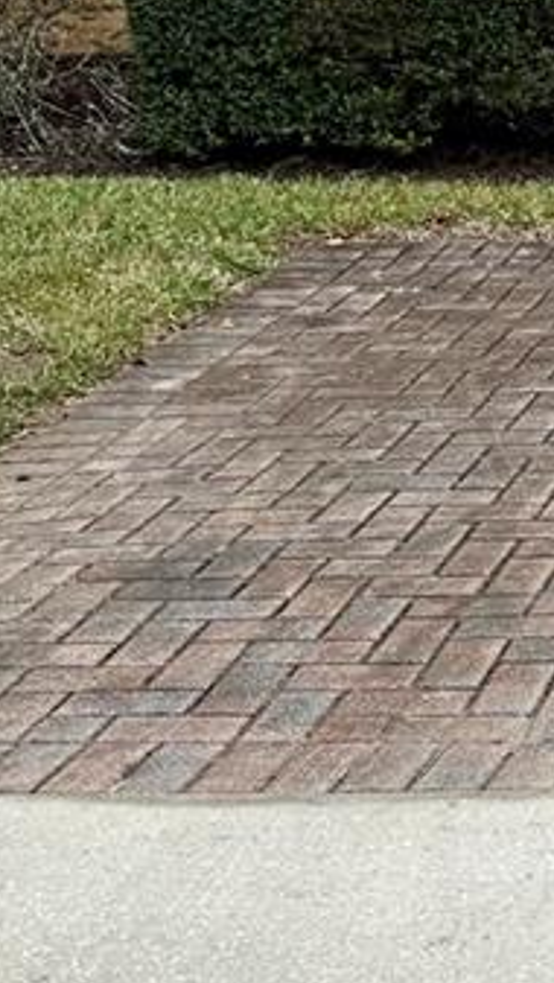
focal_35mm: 93
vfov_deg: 22.3
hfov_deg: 11.4
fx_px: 2424
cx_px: 1195
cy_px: 76
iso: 80
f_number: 1.78
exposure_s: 1/1271
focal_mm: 6.76
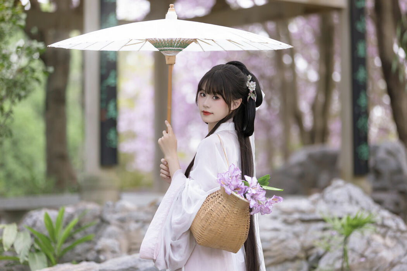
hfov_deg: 14.4
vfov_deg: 9.7
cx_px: 204
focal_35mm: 142
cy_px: 136
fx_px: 1605
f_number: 2.8
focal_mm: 142
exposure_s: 1/800
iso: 320
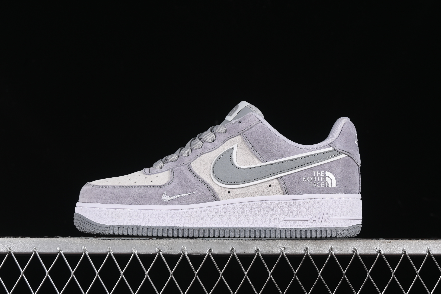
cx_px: 220
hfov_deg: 27.0
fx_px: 919
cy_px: 147
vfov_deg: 18.2
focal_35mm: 75
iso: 160
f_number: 8
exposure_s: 1/80
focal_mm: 50
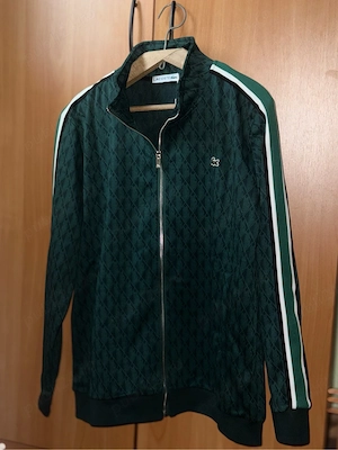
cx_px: 169
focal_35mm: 48
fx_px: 625
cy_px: 225
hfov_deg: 30.3
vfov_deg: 39.7
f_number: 1.78
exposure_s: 1/4
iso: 64
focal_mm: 6.76
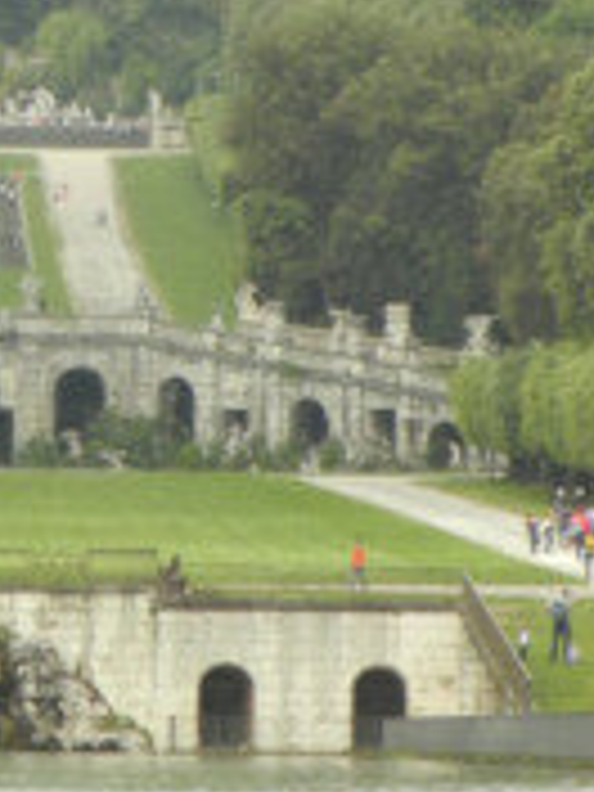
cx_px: -108
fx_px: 17846
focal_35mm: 780
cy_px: 126
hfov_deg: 1.9
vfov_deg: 2.5
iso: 160
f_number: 4.8
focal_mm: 41.2
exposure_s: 1/458
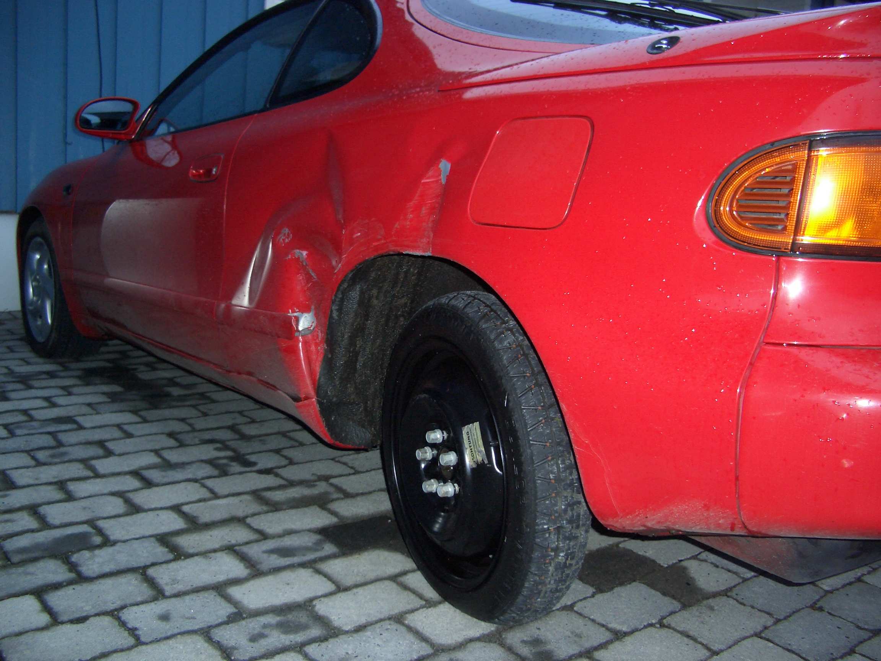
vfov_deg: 40.7
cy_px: 330
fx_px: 891
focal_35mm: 35
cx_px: 440
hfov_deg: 52.6
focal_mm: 5.8
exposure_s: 1/60
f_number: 2.6
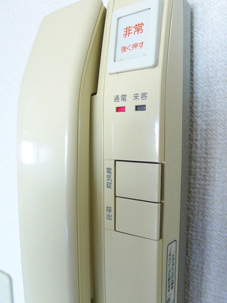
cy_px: 167
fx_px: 341
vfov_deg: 47.8
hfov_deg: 36.8
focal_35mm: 39
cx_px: 114
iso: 80
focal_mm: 5.1
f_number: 2
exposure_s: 1/15
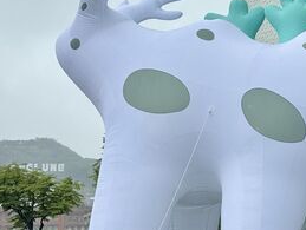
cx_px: 279
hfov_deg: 17.4
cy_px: 116
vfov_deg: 13.4
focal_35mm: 111
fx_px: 983
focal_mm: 6.76
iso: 64
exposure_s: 1/1869
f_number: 1.78
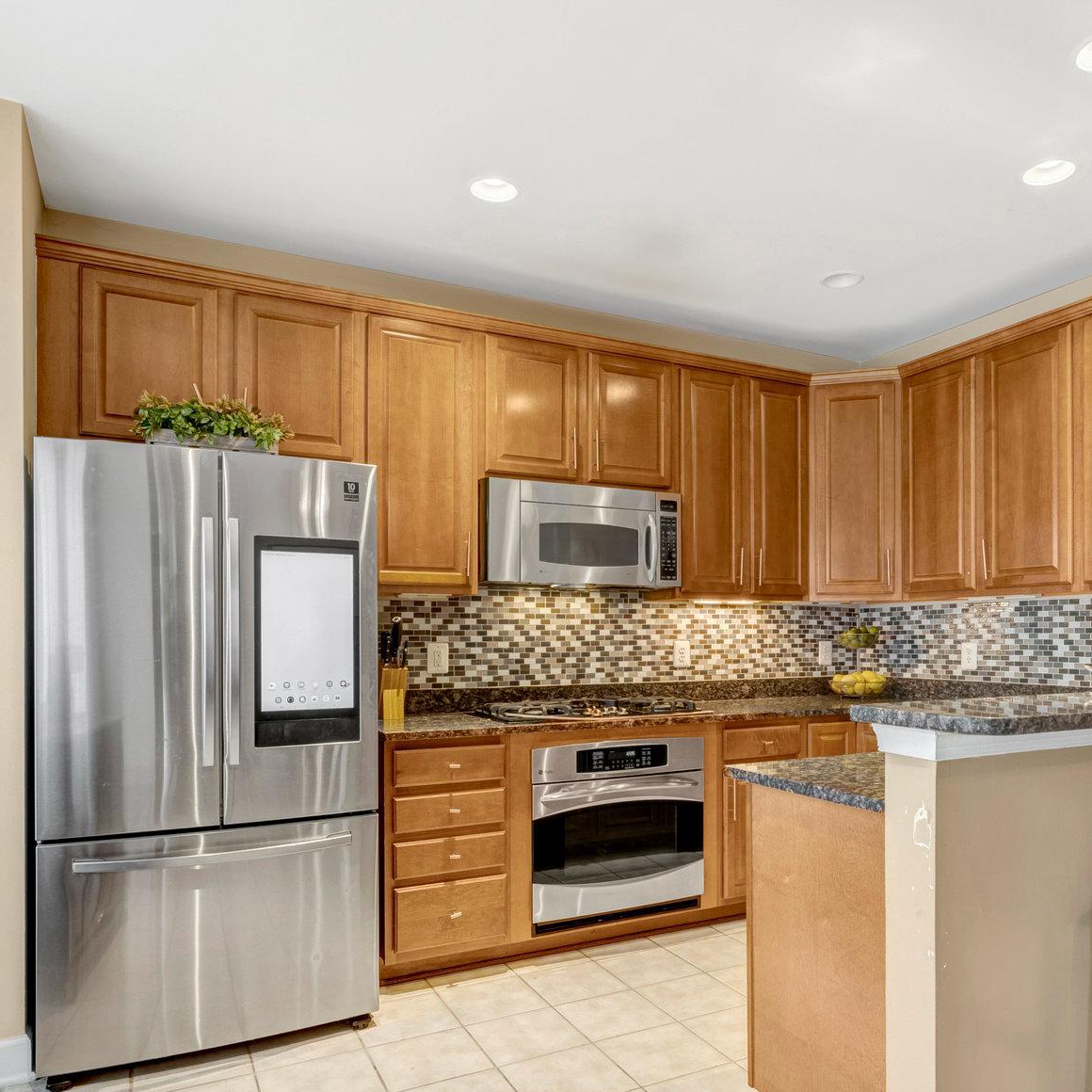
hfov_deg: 64.6
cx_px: 643
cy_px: 642
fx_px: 857
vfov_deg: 64.6
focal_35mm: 24
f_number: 8
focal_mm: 16
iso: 1250
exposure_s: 1/15
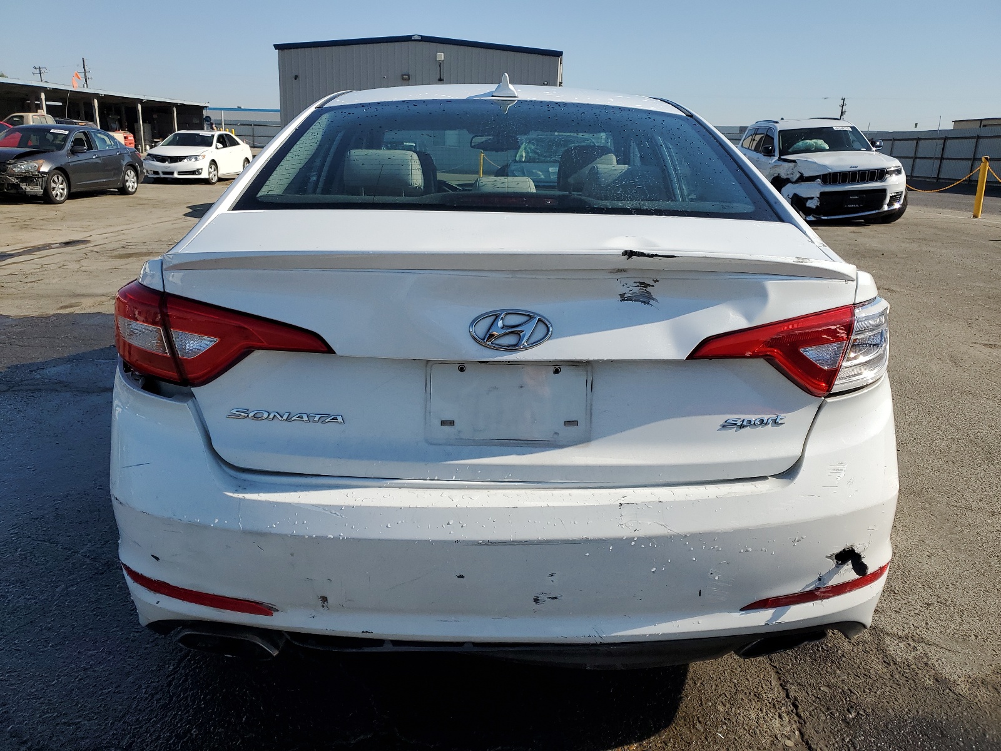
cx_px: 500
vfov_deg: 53.1
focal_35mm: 26
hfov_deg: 67.3
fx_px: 752
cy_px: 376
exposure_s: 1/5000
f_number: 1.5
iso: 50
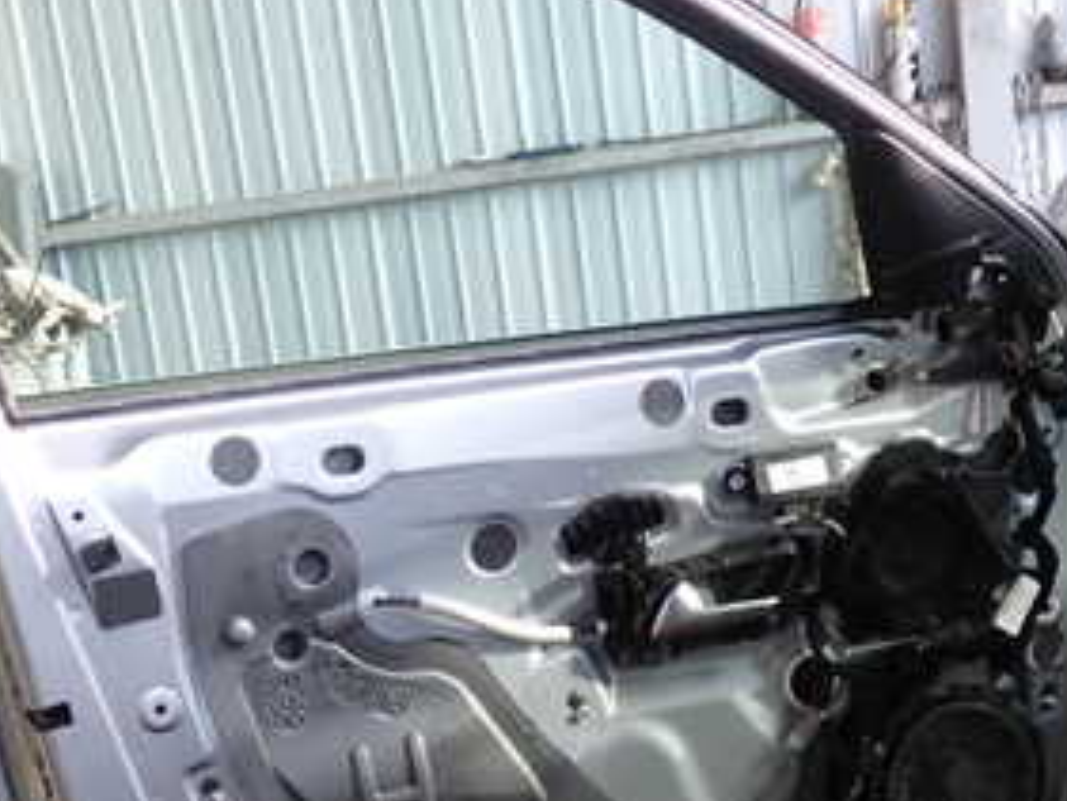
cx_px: 440
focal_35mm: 64
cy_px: 558
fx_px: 1974
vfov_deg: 22.8
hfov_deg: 30.2
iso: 125
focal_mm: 5.4
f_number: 2.3
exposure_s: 1/60
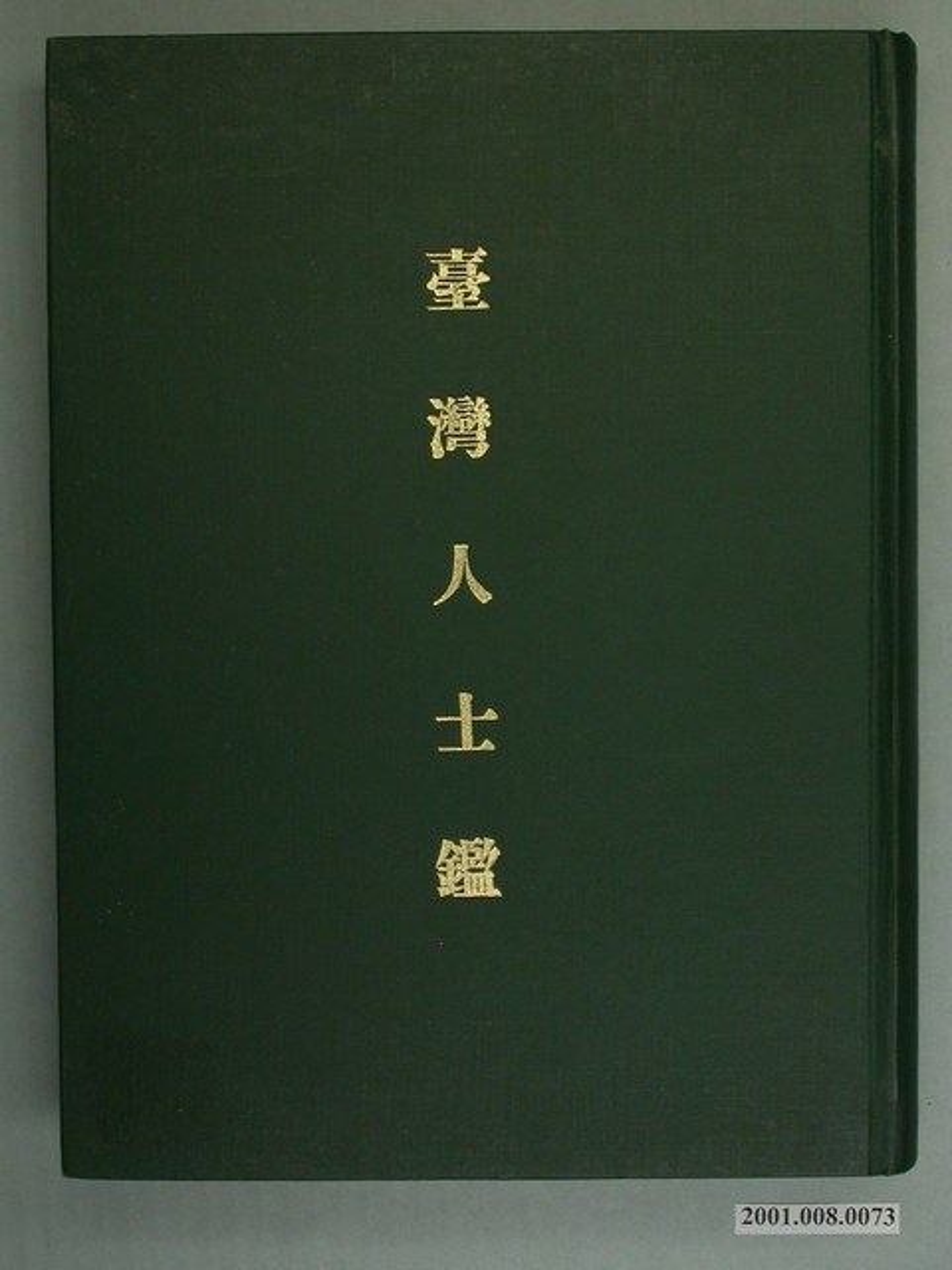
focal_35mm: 57
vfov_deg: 33.8
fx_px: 2090
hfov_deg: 25.7
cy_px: 635
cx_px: 476
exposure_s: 1/30
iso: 100
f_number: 4.3
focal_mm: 11.8
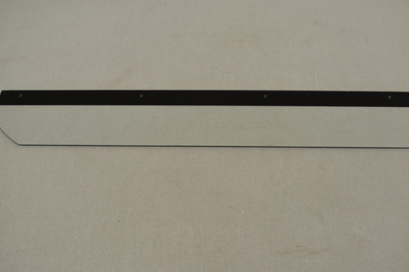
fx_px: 473
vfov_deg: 32.2
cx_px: 216
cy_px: 146
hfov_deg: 46.8
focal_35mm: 42
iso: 360
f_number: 5.6
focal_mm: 23
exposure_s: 1/125
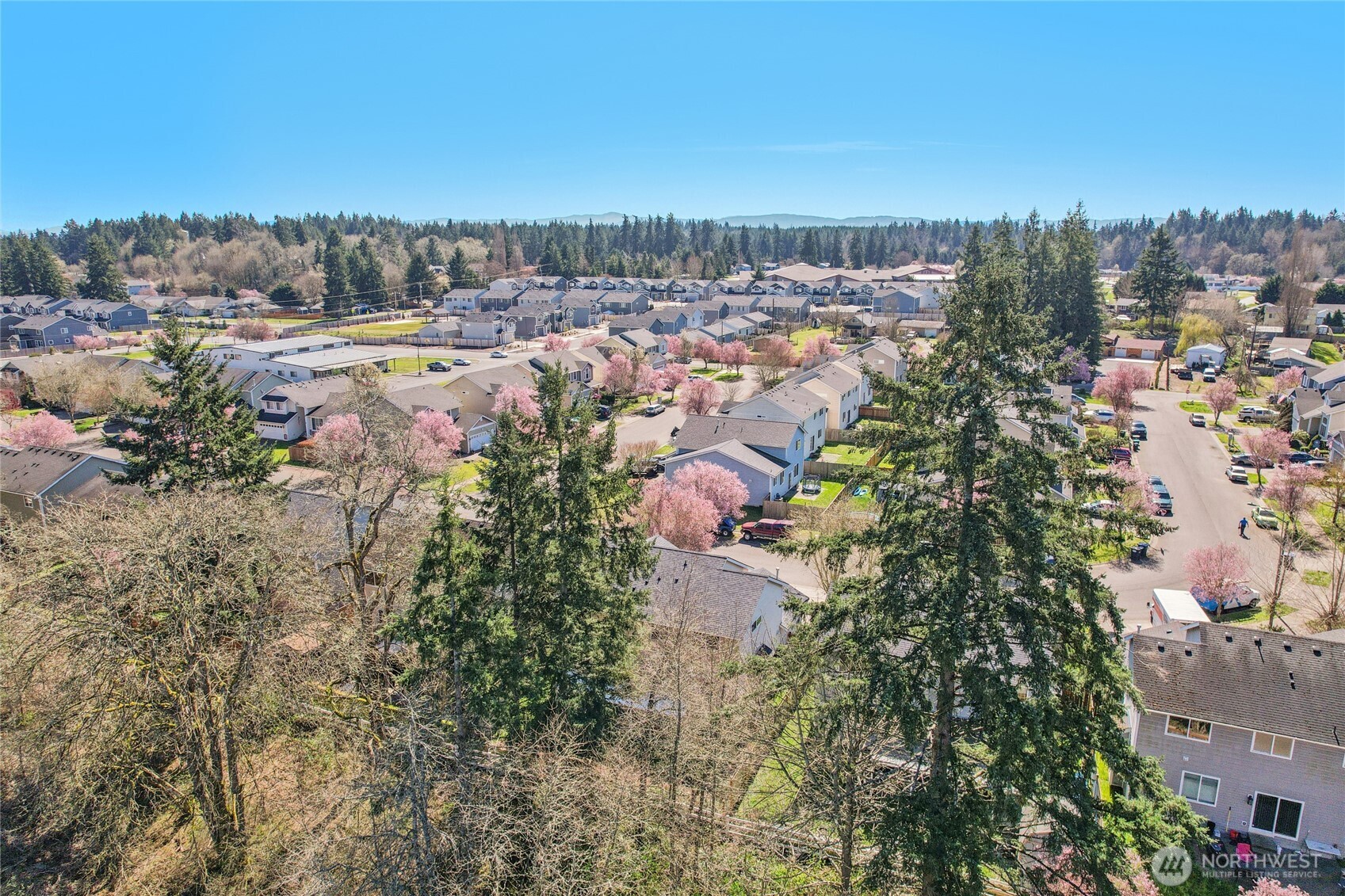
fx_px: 822
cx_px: 672
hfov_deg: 78.6
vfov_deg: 57.2
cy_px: 448
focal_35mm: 22
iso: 100
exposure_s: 1/1500
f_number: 2.8
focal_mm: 8.4
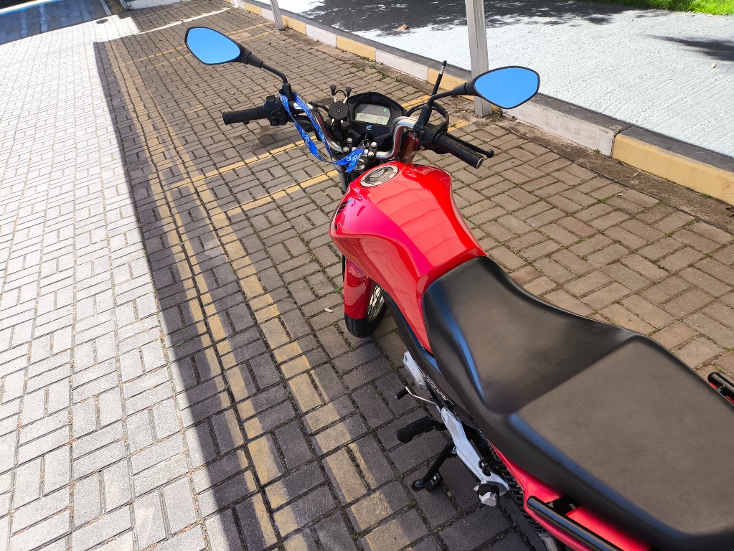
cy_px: 276
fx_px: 530
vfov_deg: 54.9
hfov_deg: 69.4
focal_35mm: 25
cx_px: 367
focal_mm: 4.71
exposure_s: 1/532
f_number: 1.7
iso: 50
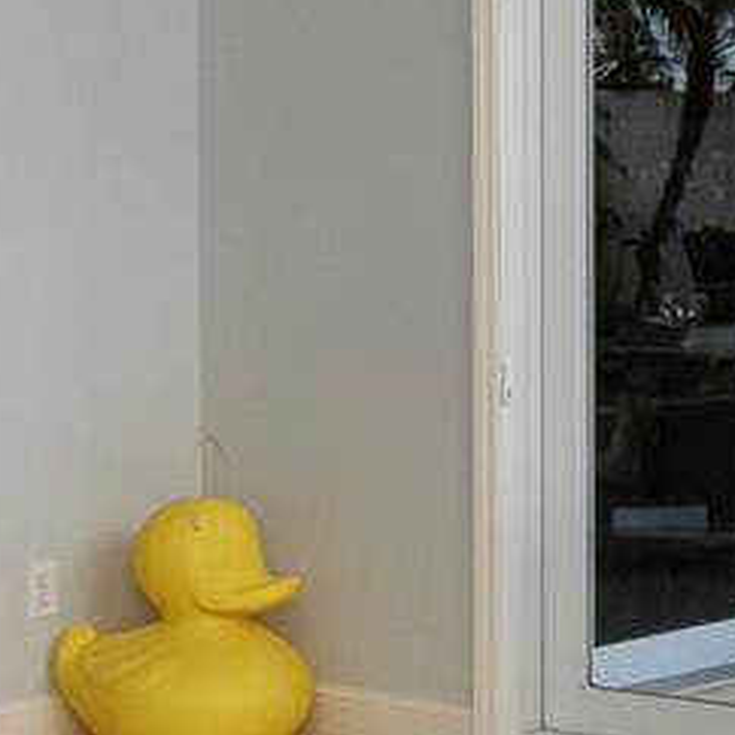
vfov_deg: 16.0
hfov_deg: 15.4
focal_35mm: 108
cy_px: 185
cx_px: 948
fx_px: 2594
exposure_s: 1/125
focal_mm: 10
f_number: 9
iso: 400
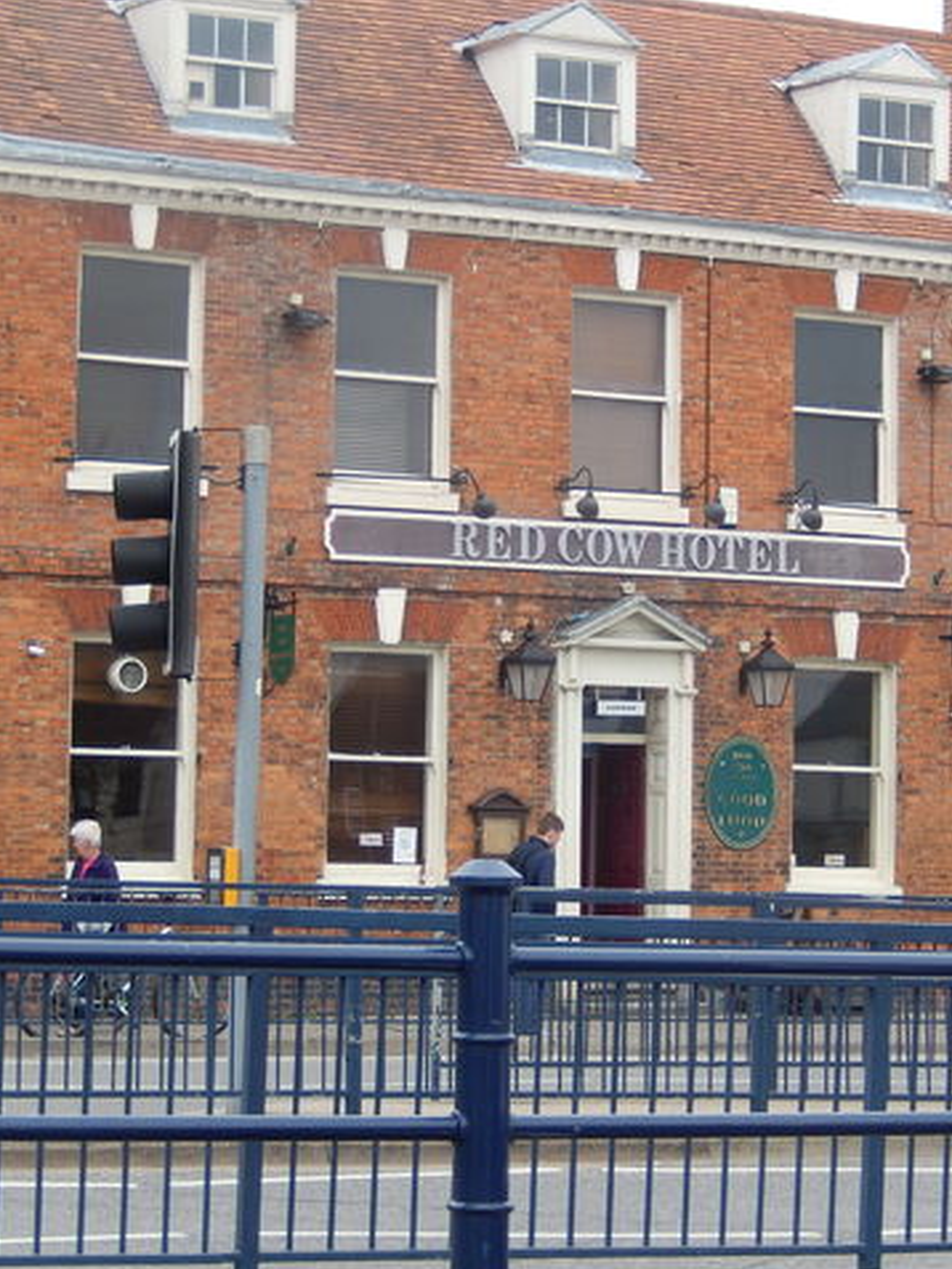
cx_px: 614
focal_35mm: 114
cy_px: 636
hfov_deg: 13.0
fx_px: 4178
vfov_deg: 17.3
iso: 125
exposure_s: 1/250
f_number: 5.1
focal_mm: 15.2
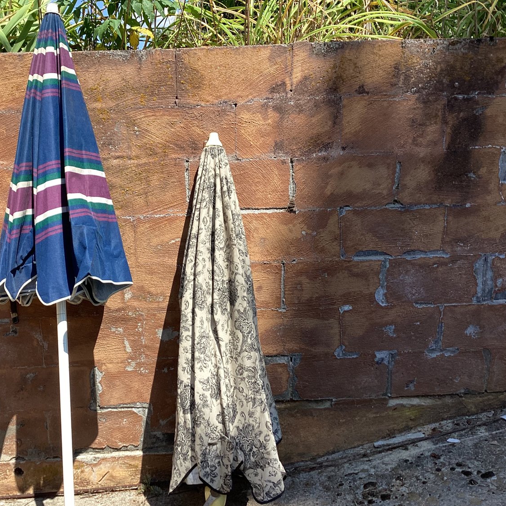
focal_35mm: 37
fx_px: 612
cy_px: 256
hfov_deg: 44.5
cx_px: 181
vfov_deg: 44.9
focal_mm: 3.3
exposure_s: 1/631
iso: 25
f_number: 2.4
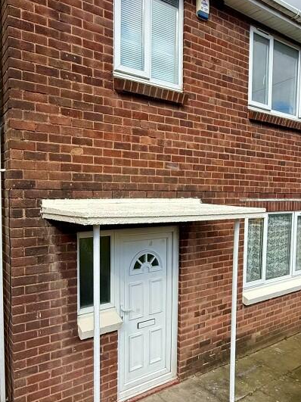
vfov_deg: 65.3
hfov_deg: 51.1
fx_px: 313
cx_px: 123
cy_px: 215
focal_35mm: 27
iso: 50
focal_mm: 2.22
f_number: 2.2
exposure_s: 1/809
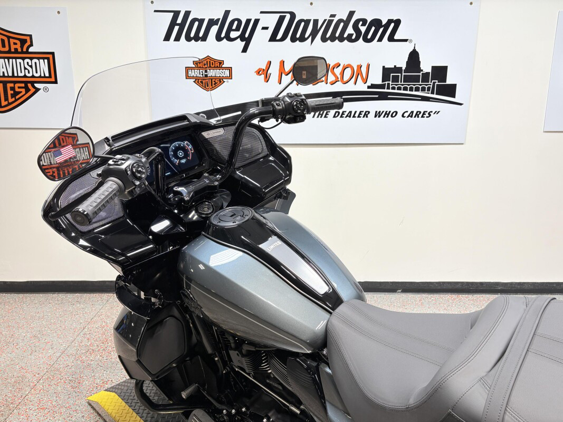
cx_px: 282
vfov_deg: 53.1
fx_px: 423
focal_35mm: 26
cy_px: 211
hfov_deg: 67.3
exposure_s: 1/120
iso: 40
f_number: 1.6
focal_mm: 5.96
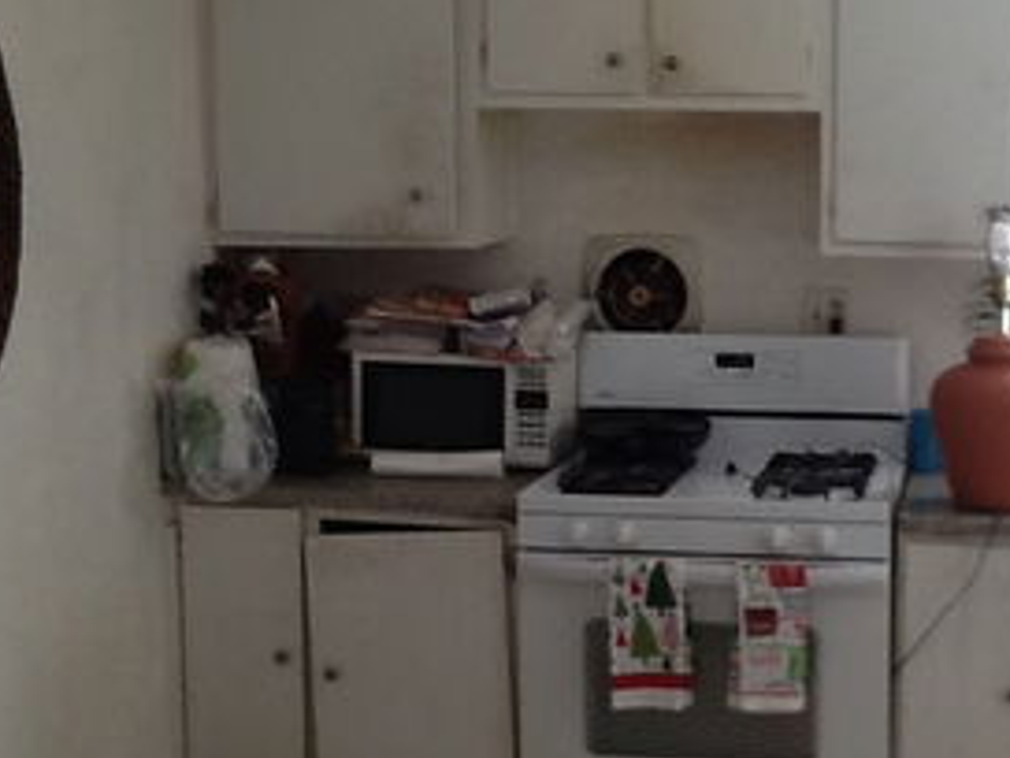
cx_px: 756
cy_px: 349
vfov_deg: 21.3
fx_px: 2013
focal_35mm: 69
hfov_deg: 27.8
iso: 40
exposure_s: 1/30
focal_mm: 2.03
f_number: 2.4
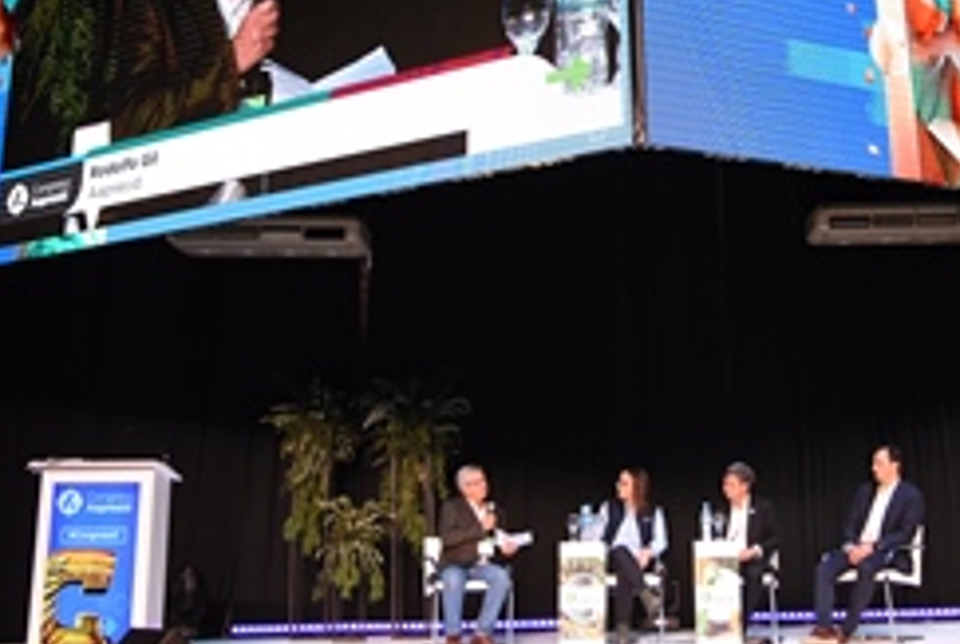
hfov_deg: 41.5
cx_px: 620
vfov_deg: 28.2
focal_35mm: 47
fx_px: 1253
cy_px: 128
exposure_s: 1/200
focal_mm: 17
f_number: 3.5
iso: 800
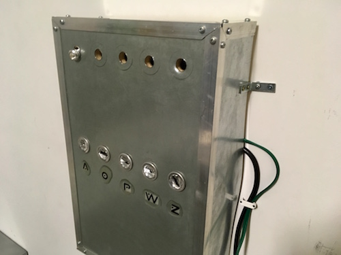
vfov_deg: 48.2
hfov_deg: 61.7
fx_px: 286
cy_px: 128
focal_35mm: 29
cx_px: 170
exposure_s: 1/17
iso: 200
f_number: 2.2
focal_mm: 4.15
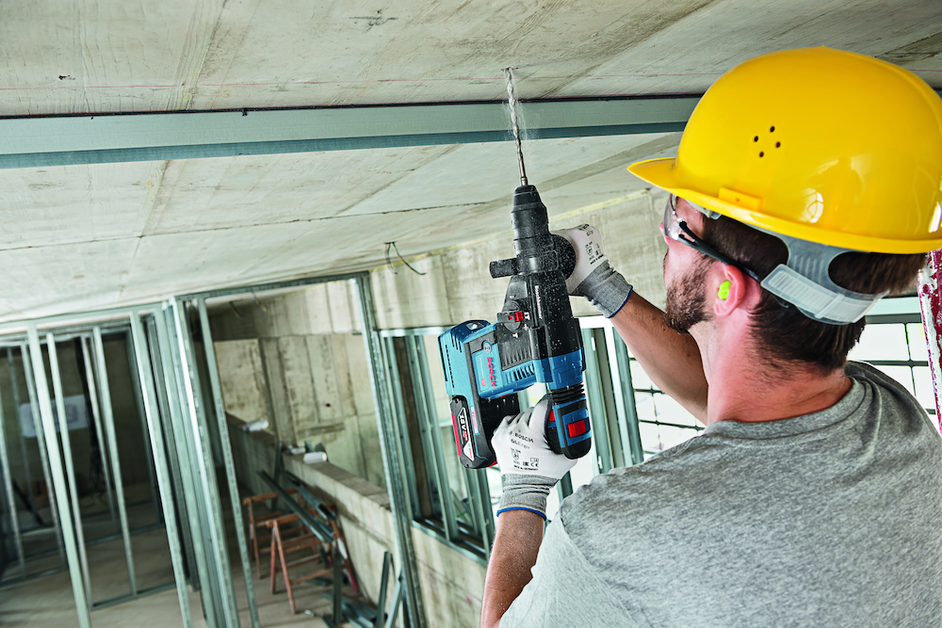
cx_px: 471
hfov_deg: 58.7
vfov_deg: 41.1
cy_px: 314
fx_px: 837
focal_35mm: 32
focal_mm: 32
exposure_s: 1/60
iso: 400
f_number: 6.3
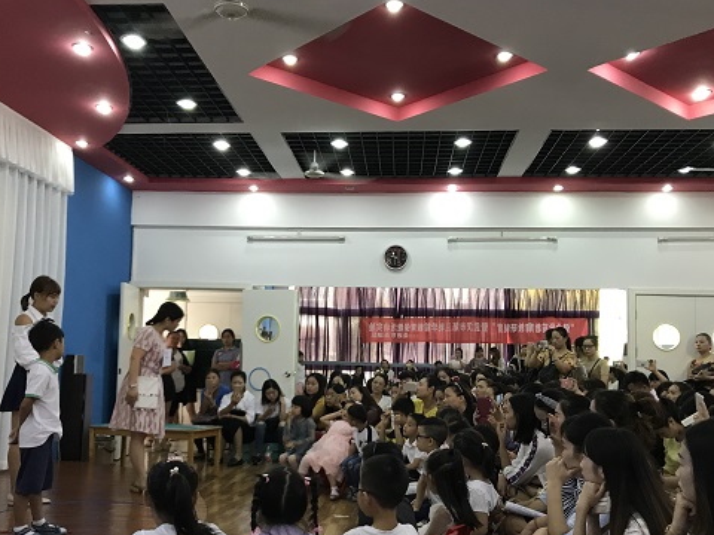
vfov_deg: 40.5
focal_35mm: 35
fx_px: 722
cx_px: 353
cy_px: 321
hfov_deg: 52.6
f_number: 1.8
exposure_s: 1/17
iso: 64
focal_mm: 3.99
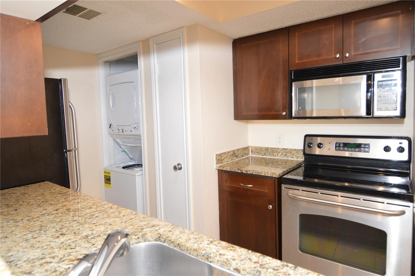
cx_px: 208
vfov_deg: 63.1
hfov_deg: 85.5
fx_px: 225
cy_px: 138
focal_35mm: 20
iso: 450
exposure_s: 1/60
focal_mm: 13
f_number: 4
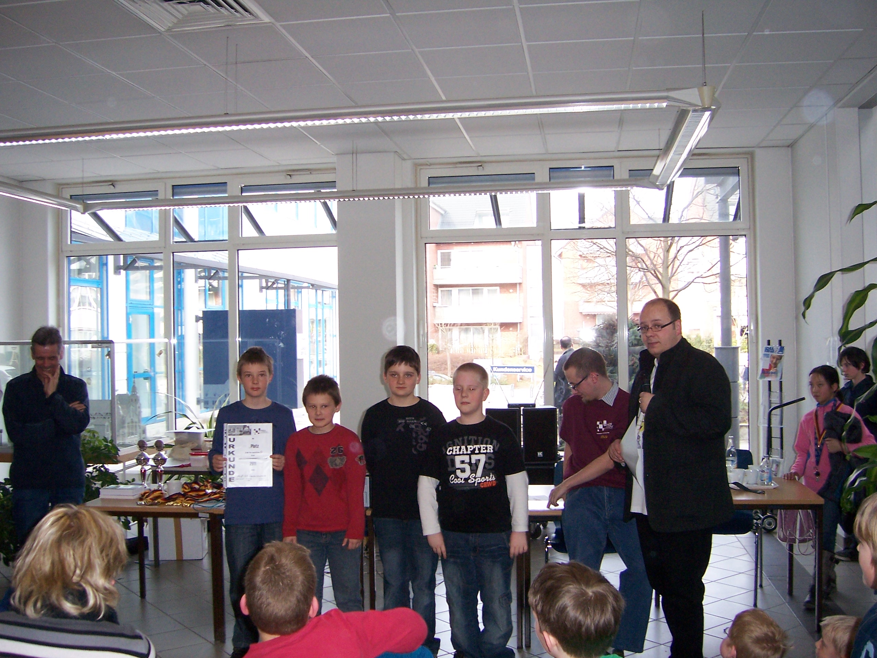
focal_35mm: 36
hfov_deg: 51.4
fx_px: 912
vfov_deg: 39.7
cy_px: 329
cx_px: 438
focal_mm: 6
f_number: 3
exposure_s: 1/125
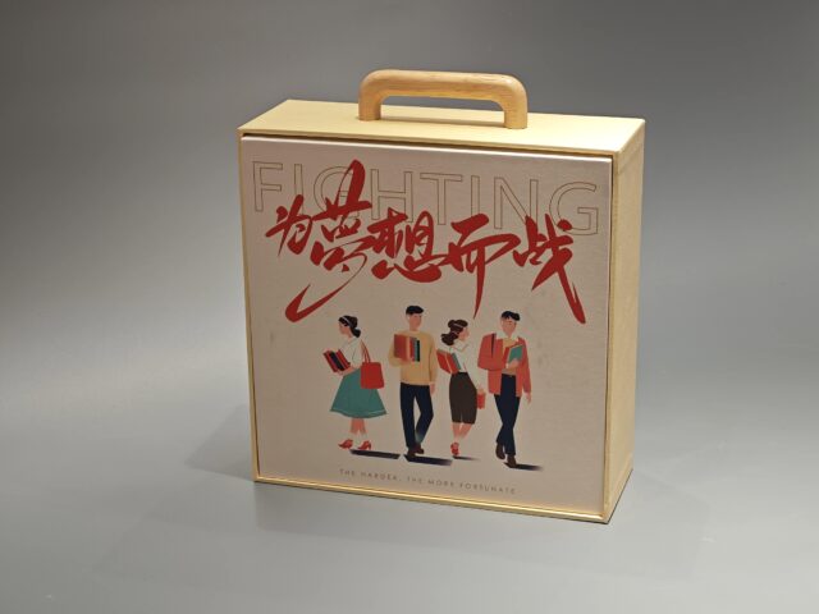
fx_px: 1774
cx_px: 410
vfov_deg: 19.6
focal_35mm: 75
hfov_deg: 26.0
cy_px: 307
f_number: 2
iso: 160
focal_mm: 10.1
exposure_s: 1/100
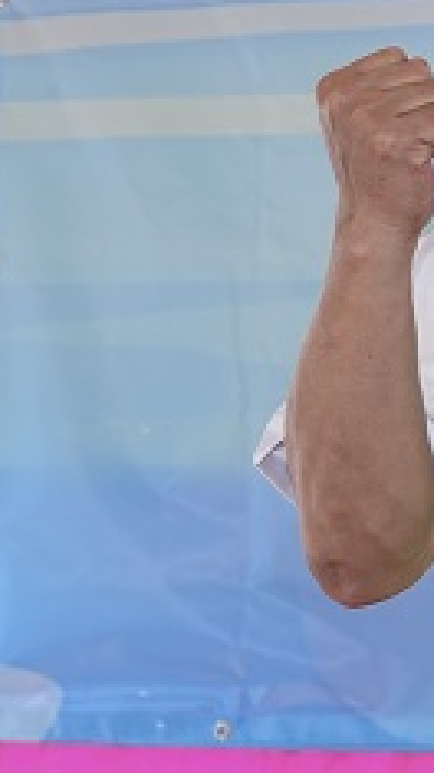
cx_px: 1526
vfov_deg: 14.6
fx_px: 3011
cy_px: 191
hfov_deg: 6.9
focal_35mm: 147
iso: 250
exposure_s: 1/400
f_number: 4
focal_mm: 33
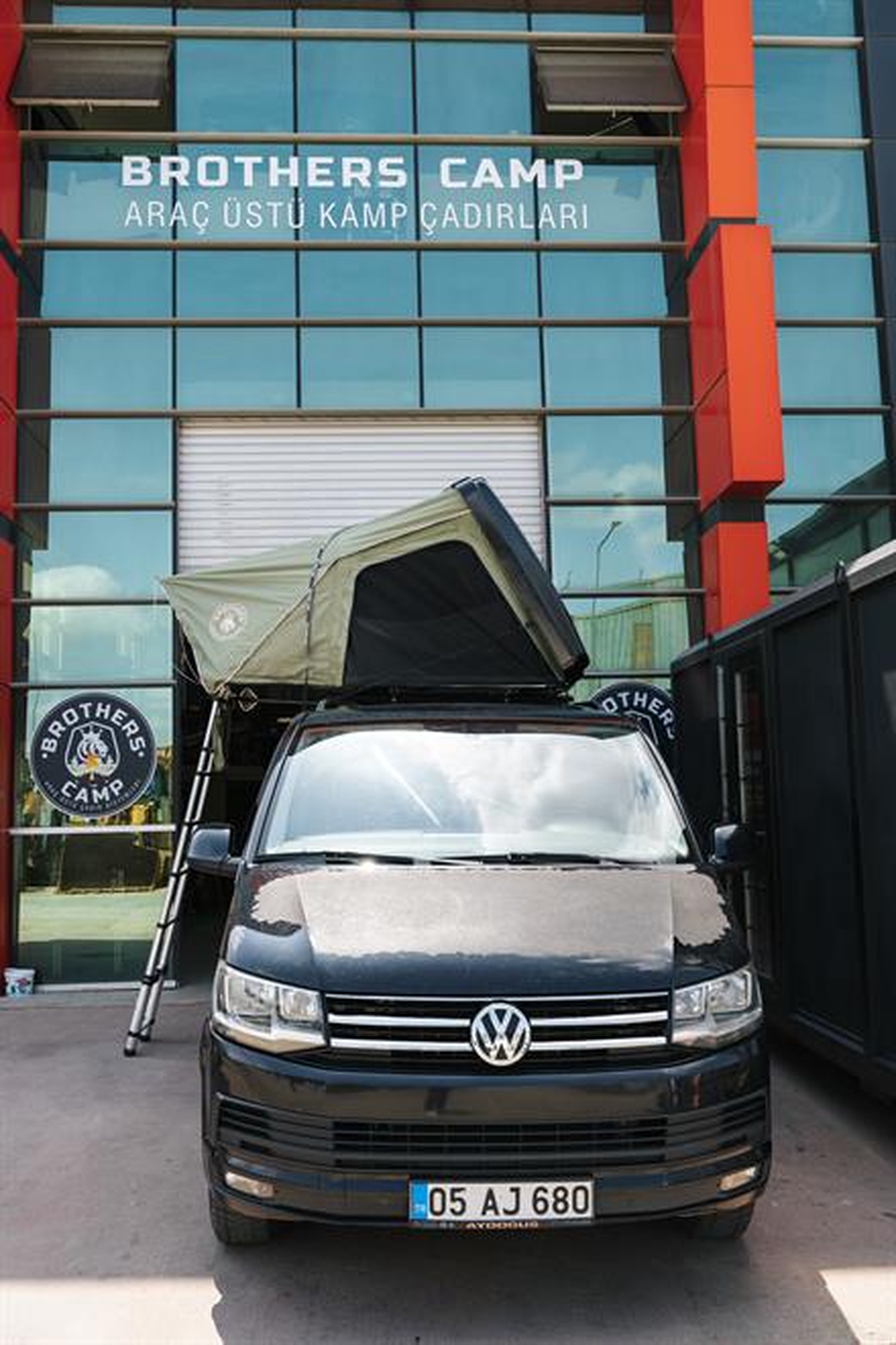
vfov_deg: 57.2
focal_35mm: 33
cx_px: 448
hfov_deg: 40.0
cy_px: 672
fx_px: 1232
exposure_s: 1/400
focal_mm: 33
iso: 200
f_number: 5
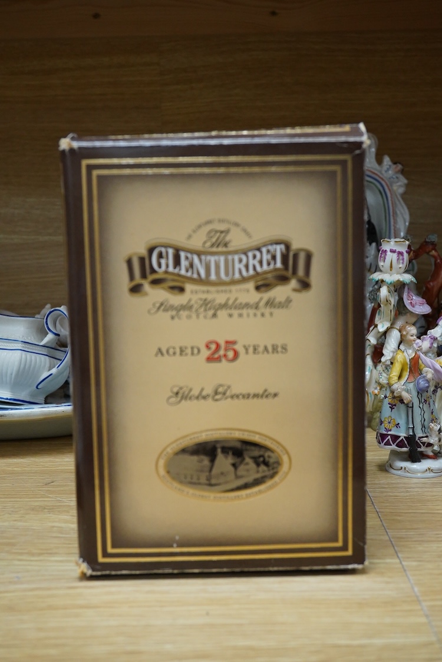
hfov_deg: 29.9
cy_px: 331
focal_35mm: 45
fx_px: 829
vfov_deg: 43.6
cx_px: 221
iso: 2500
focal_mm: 30
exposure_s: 1/200
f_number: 9
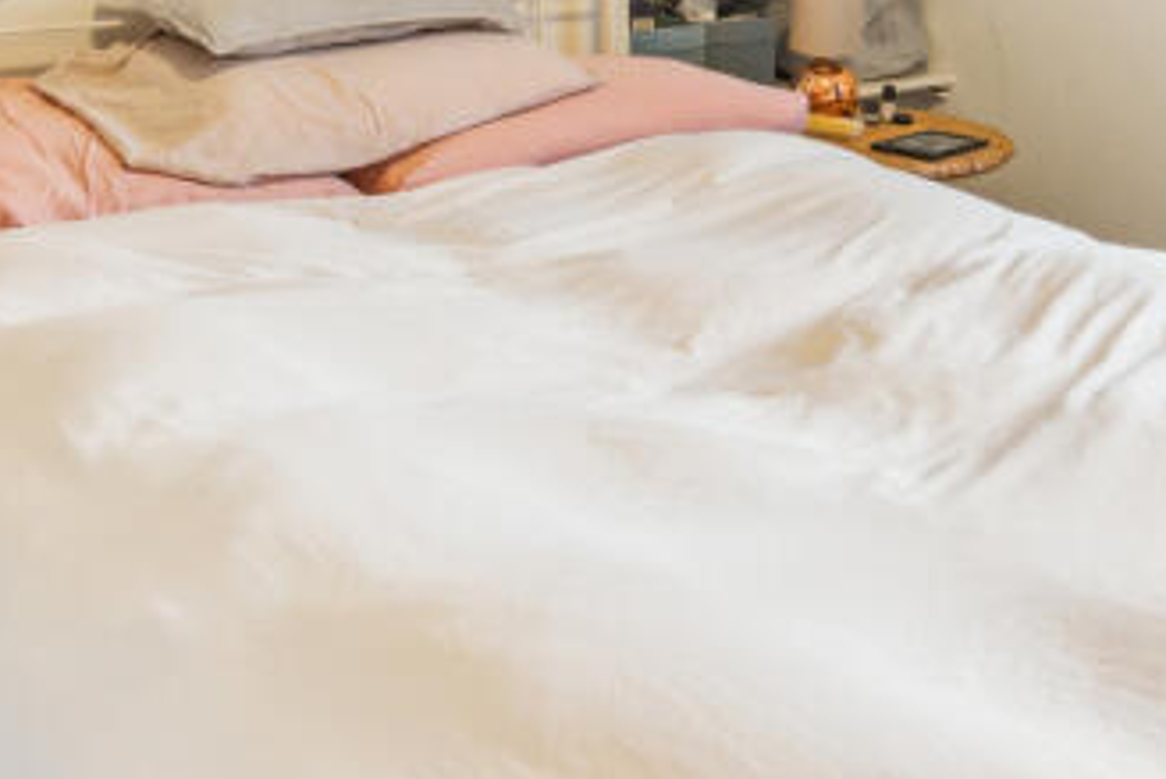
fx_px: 1620
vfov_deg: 24.0
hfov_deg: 39.5
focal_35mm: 50
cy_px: -215
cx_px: 530
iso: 500
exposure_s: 1/4
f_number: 11
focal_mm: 16
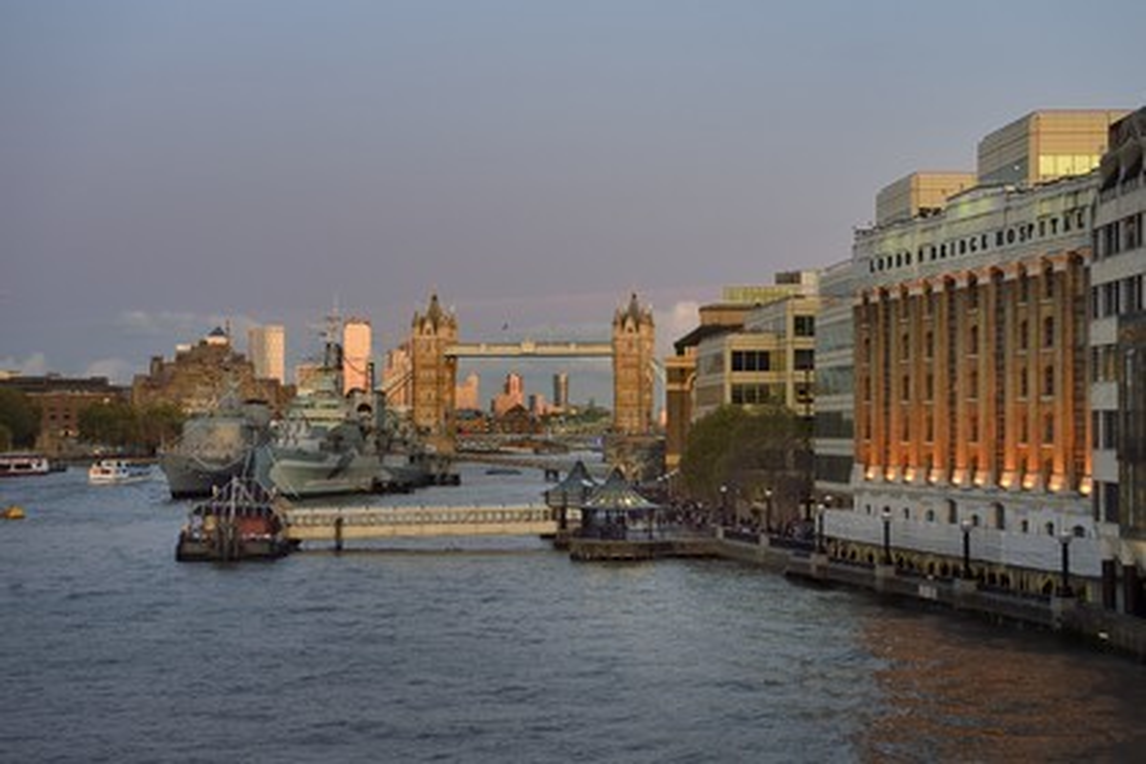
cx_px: 573
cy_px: 382
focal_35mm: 70
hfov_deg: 28.8
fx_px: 2228
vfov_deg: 19.5
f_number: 8
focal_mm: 70
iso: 800
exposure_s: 1/60
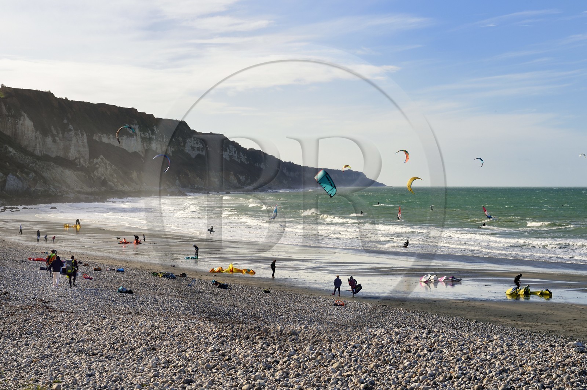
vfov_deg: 19.4
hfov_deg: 28.9
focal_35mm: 70
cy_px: 195
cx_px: 294
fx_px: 1140
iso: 200
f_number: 20
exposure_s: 1/160
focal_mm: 70
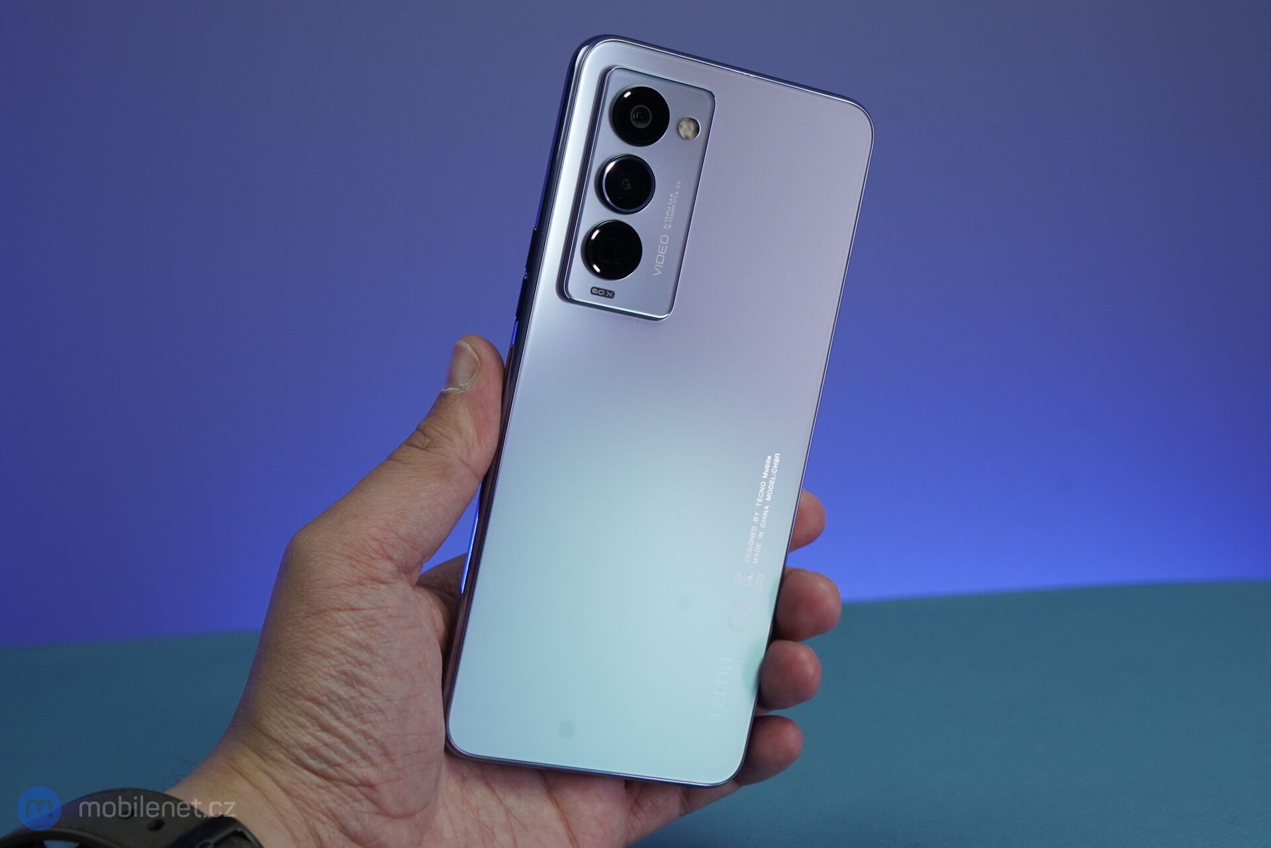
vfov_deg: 27.0
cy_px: 424
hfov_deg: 39.6
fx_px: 1765
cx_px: 636
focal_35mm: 50
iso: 800
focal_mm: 50
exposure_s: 1/160
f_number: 8
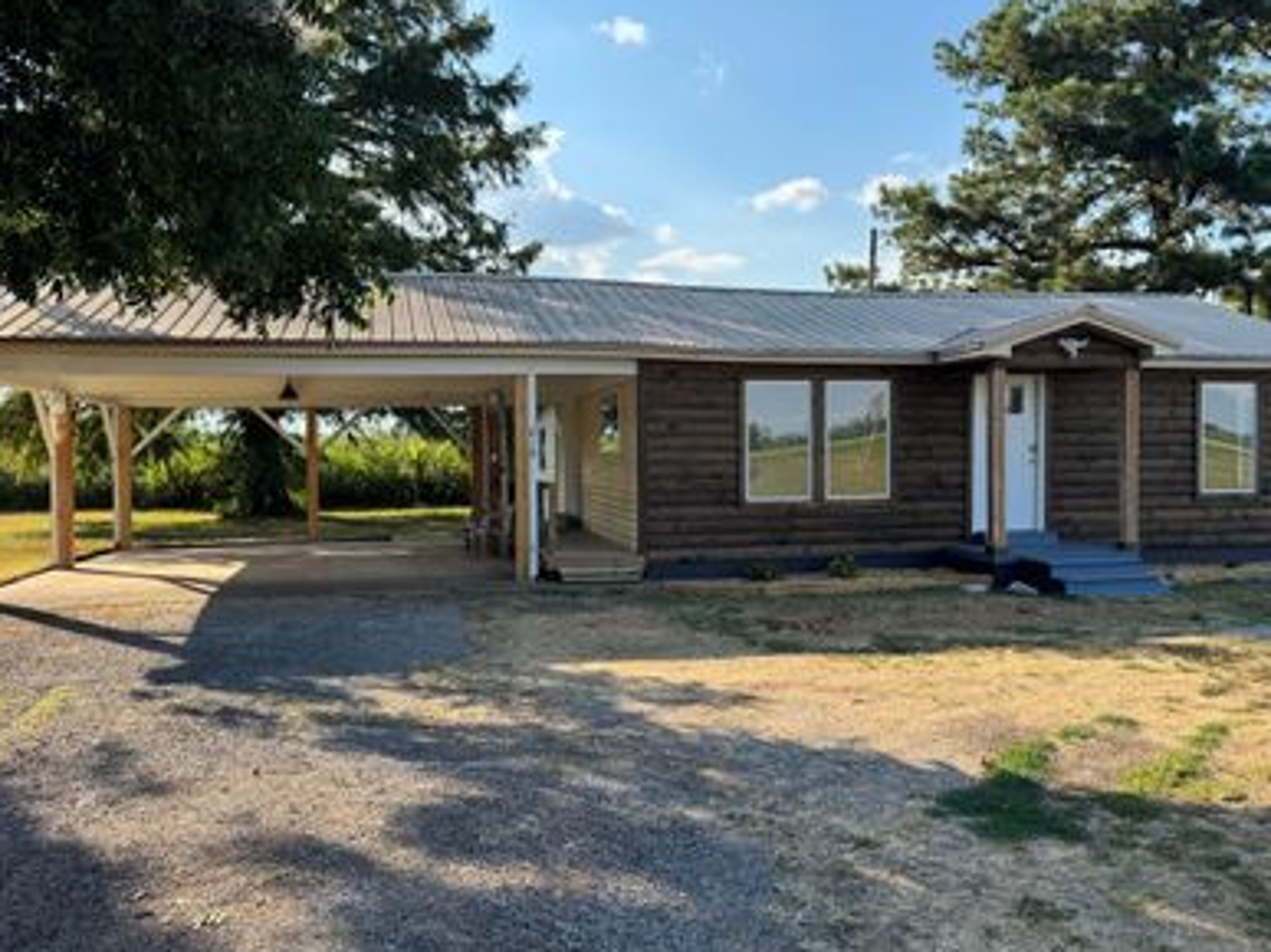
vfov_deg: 45.4
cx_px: 677
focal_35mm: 31
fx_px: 1138
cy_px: 474
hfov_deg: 58.3
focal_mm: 6.76
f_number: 1.78
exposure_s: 1/1721
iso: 80
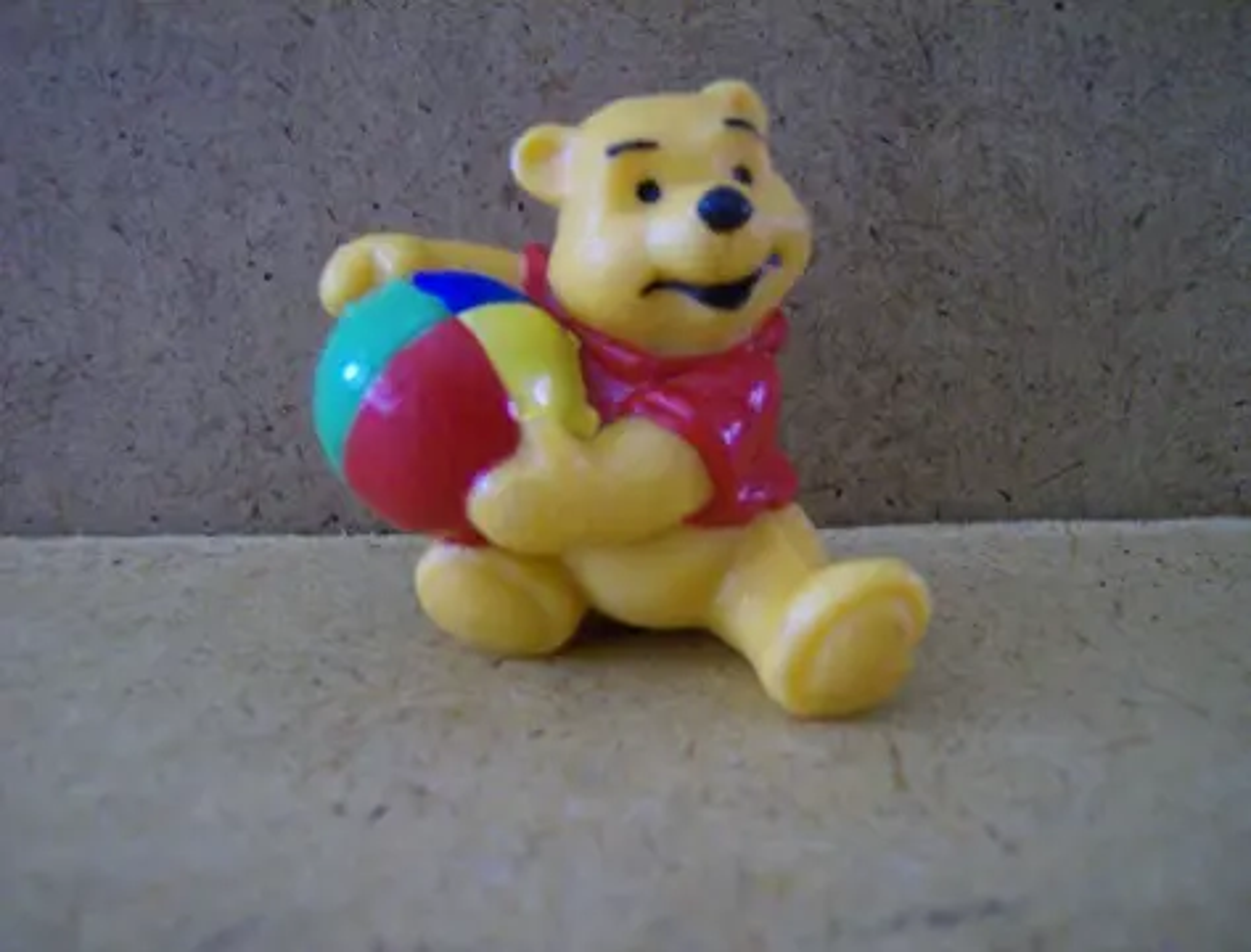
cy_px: 476
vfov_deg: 40.0
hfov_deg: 51.1
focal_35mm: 36
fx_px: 1308
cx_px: 626
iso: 200
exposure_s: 1/36.8
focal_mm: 6
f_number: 2.8
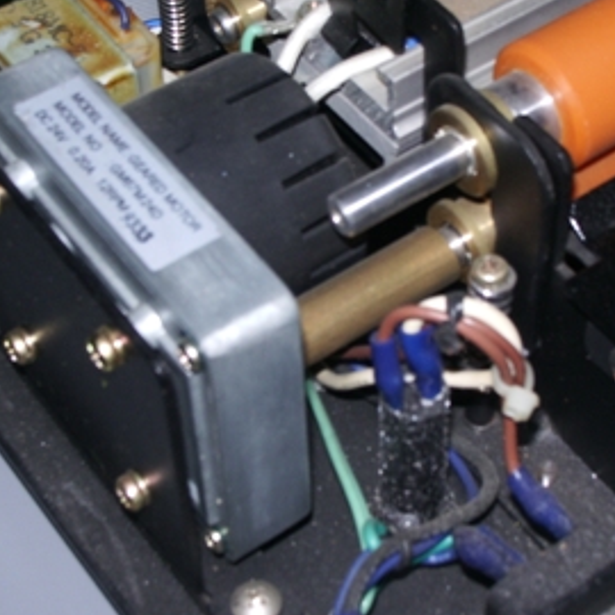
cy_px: 285
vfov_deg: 19.1
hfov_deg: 19.1
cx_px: 344
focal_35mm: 91
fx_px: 1829
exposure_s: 1/50
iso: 100
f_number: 5.6
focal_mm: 10.2
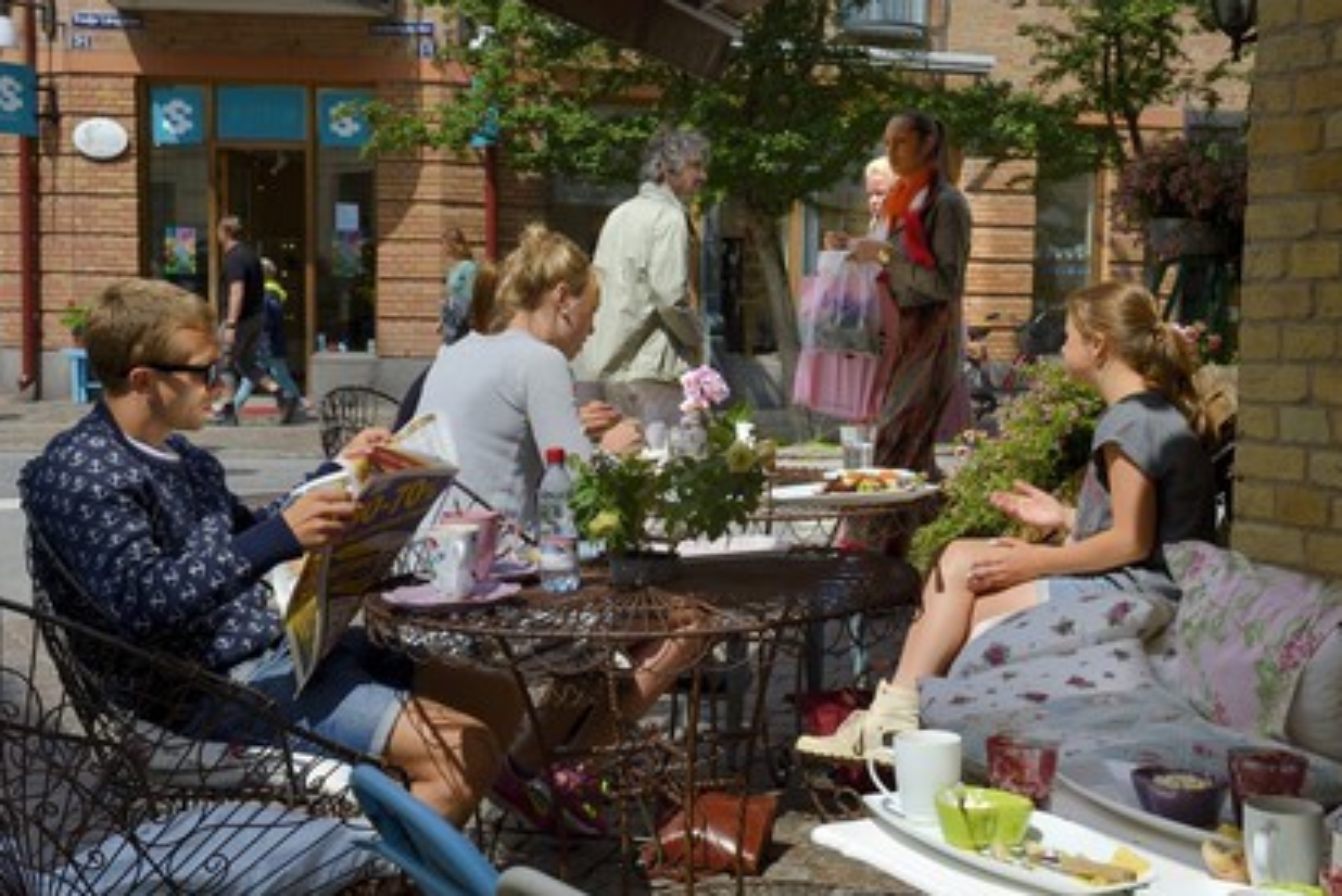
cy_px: 450
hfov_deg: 38.9
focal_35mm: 51
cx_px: 678
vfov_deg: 26.5
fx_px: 1902
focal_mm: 50
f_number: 13
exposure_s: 1/250
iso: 200
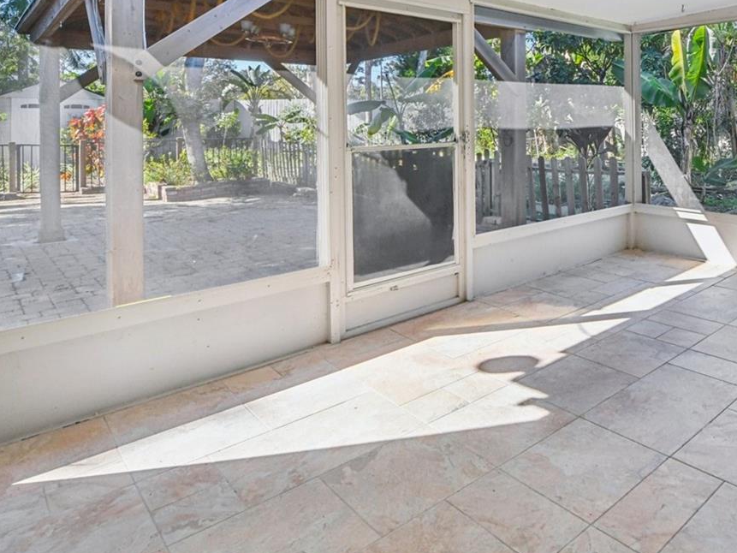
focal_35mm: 25
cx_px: 587
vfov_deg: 52.2
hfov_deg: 63.5
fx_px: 532
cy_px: 131
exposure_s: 1/160
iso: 400
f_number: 8
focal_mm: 14
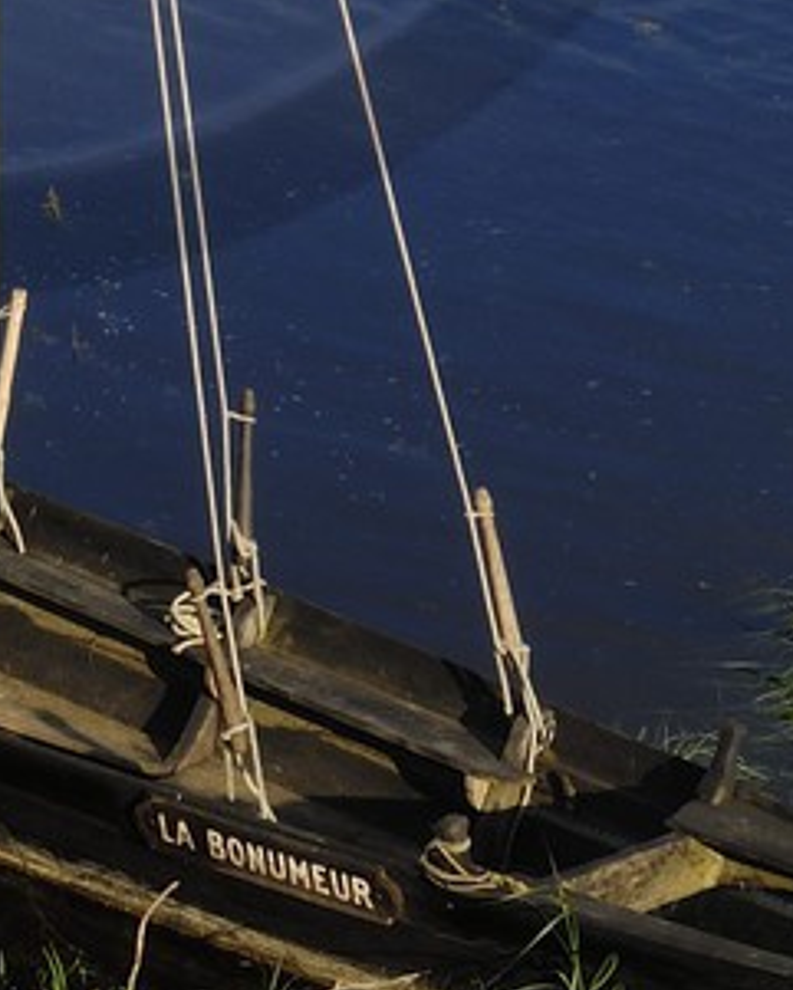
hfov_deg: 7.4
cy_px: -720
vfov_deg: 8.9
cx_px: -128
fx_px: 6128
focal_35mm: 209
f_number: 6.7
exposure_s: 1/160
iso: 100
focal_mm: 28
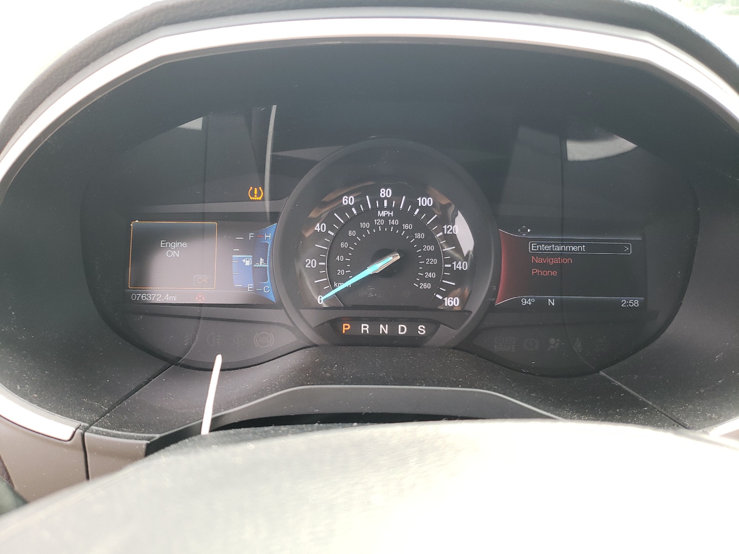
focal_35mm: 26
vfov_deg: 53.1
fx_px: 555
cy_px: 277
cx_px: 370
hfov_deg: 67.3
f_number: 1.5
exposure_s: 1/120
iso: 77
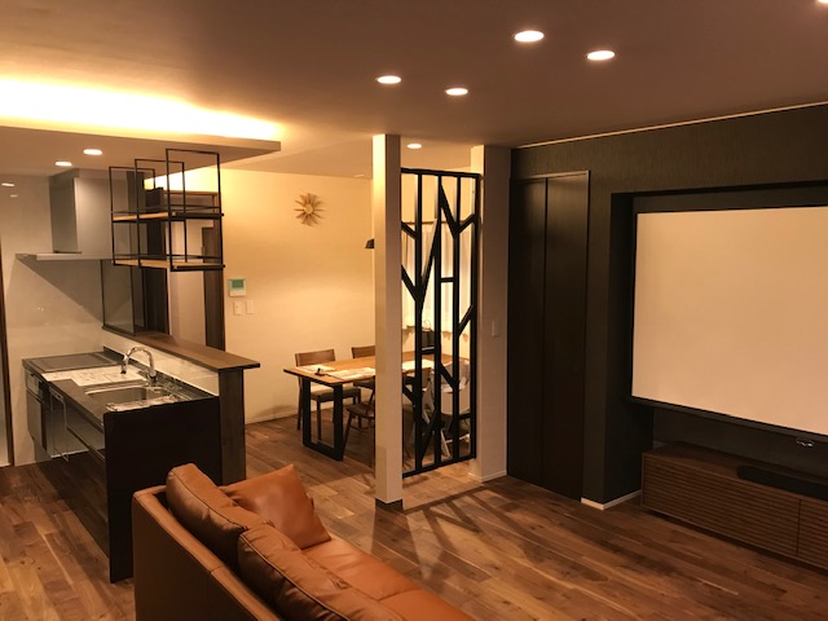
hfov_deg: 63.4
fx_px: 670
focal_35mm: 28
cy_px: 310
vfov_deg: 49.7
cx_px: 414
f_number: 1.8
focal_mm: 3.99
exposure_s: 1/15
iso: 40
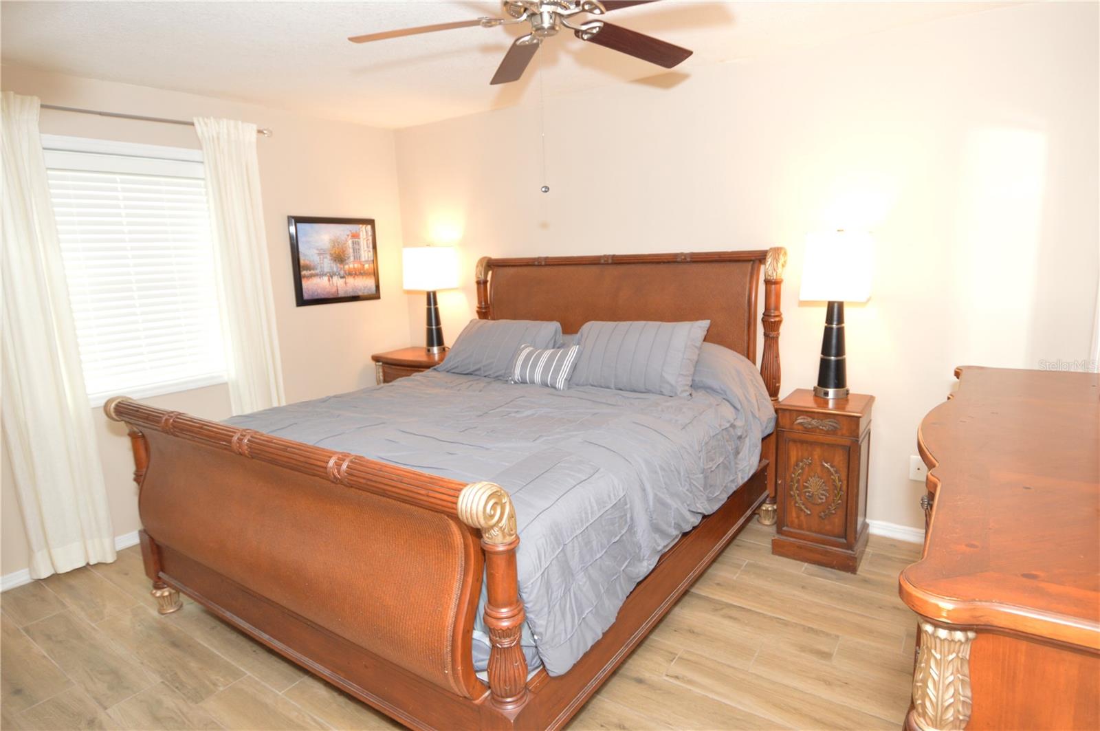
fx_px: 549
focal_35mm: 18
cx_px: 550
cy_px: 366
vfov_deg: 67.3
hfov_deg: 90.1
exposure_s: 1/60
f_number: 4
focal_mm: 12
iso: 900
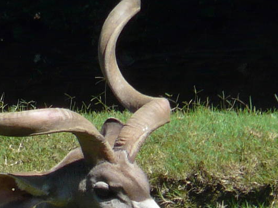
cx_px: -45
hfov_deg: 0.8
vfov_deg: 0.6
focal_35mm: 2407
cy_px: 179
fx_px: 19322
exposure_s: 1/400
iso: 100
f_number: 5.6
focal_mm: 82.8
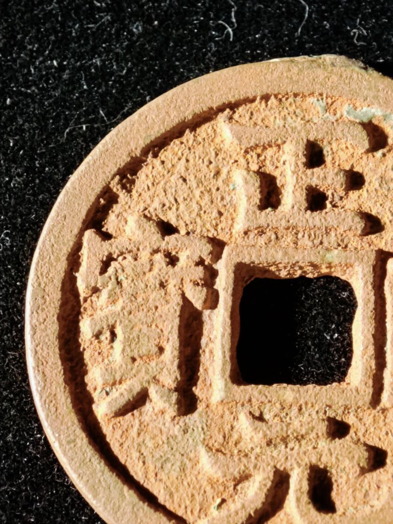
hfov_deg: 8.9
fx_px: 2527
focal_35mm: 167
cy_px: 320
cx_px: 265
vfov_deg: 11.8
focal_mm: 9
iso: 500
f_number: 2
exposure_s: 1/100
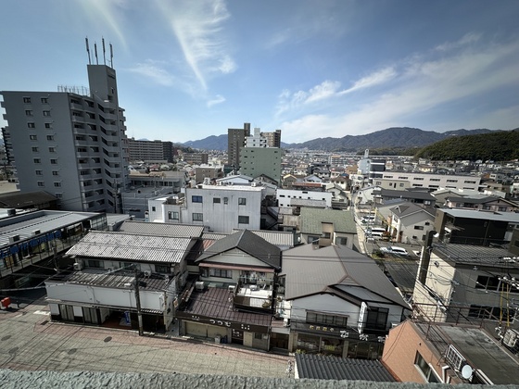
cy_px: 194
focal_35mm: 14
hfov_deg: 102.1
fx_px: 210
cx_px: 260
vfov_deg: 85.7
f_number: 2.2
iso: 50
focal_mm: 2.22
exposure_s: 1/2053
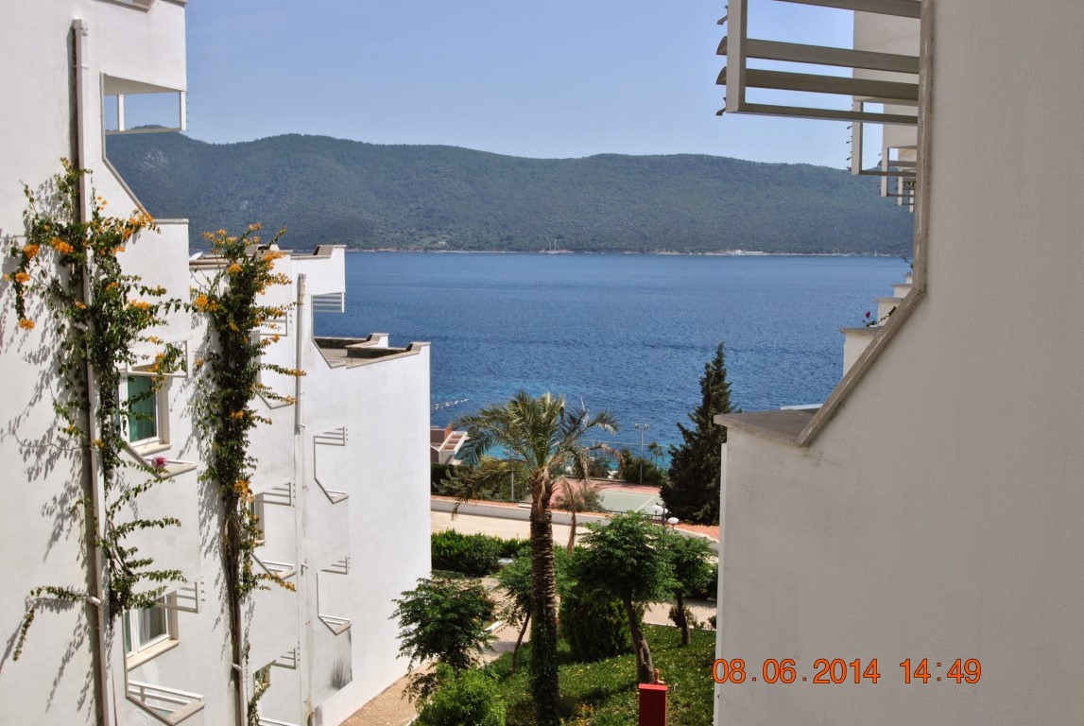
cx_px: 542
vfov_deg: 37.0
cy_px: 363
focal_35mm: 36
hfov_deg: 53.1
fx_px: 1085
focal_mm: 24
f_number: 9
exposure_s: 1/320
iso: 100
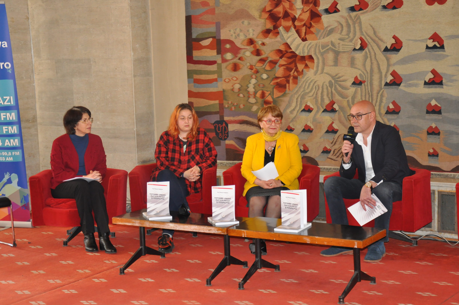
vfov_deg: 18.1
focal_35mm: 75
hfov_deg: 27.0
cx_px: 237
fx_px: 955
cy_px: 154
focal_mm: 48
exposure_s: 1/60
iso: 800
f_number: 4.8
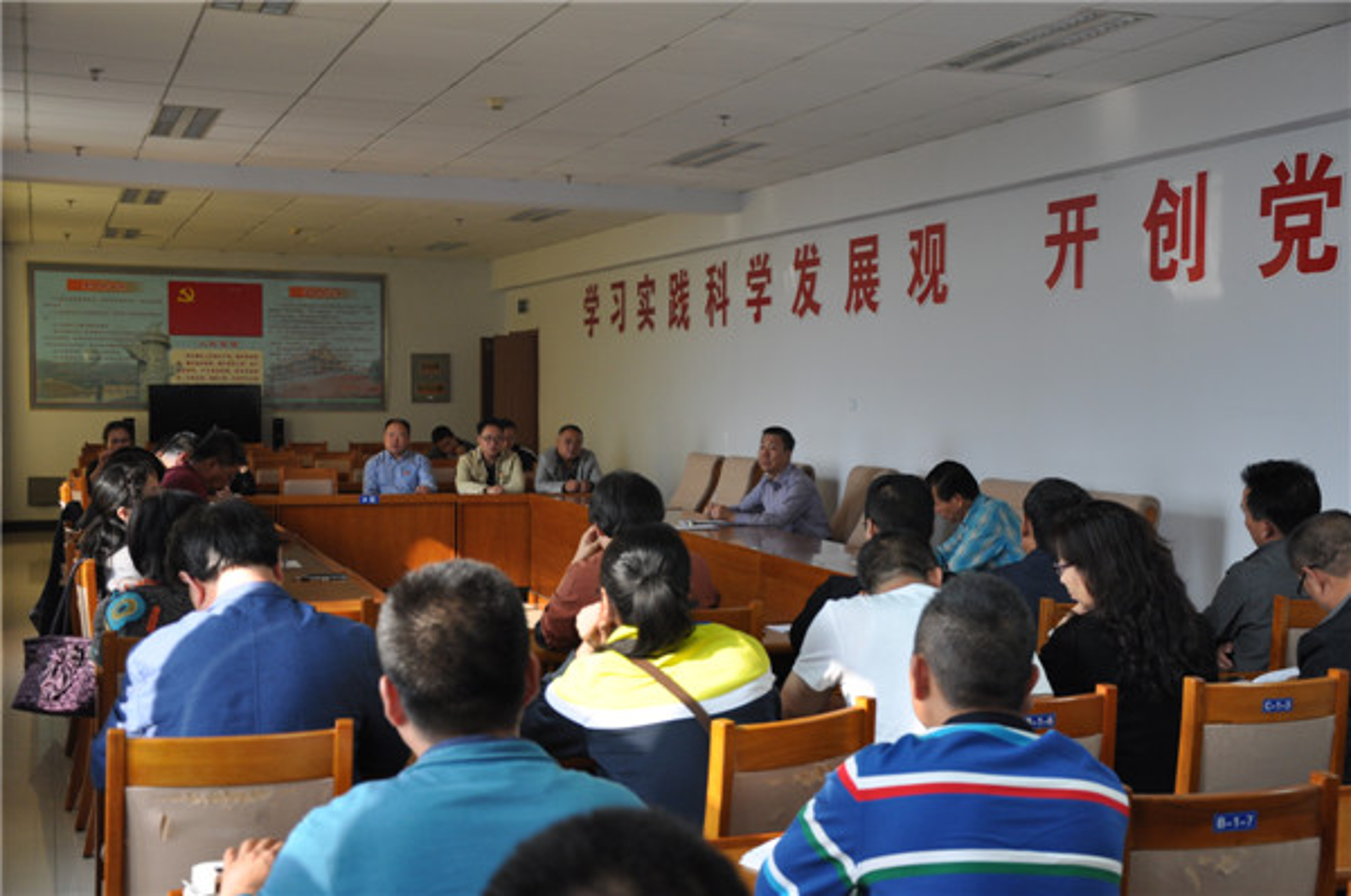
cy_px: 448
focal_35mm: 48
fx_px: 1798
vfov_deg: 28.0
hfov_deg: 41.2
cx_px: 676
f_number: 4.2
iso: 400
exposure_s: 1/50
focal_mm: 32
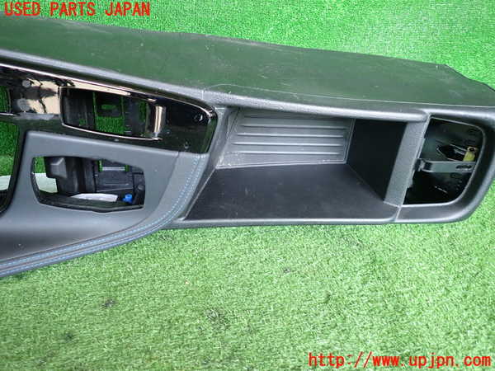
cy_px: 186
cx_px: 248
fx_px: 357
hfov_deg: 69.4
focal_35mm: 25
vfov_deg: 54.9
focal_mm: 4.5
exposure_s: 1/60
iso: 200
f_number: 2
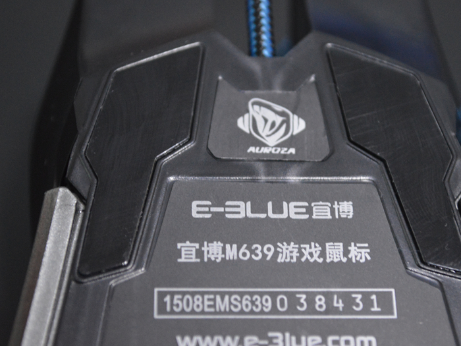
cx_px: 256
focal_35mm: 91
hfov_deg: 21.6
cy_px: 173
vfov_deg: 16.3
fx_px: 1206
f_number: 5.6
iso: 3200
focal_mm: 55
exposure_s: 1/10
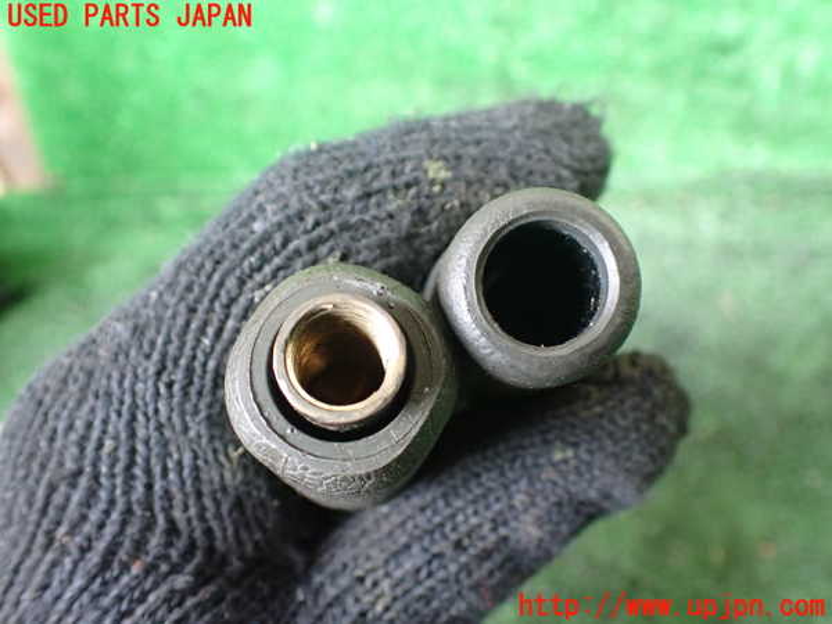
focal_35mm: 30
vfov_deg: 46.8
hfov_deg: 60.0
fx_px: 721
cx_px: 416
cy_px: 312
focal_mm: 5.4
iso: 800
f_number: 2.3
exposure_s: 1/80
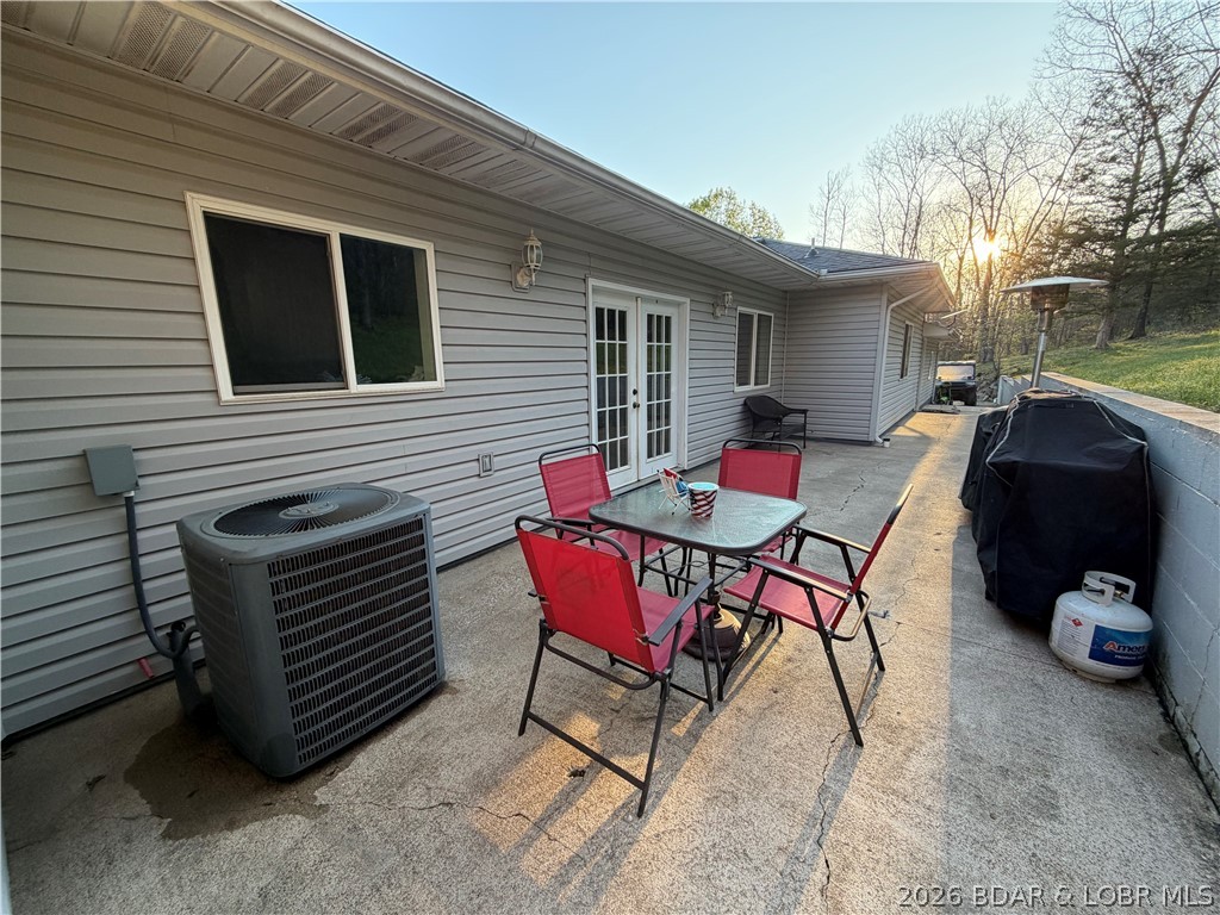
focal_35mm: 14
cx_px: 610
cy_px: 458
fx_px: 493
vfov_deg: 85.7
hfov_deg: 102.1
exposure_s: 1/121
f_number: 2.2
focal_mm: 2.22
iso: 64
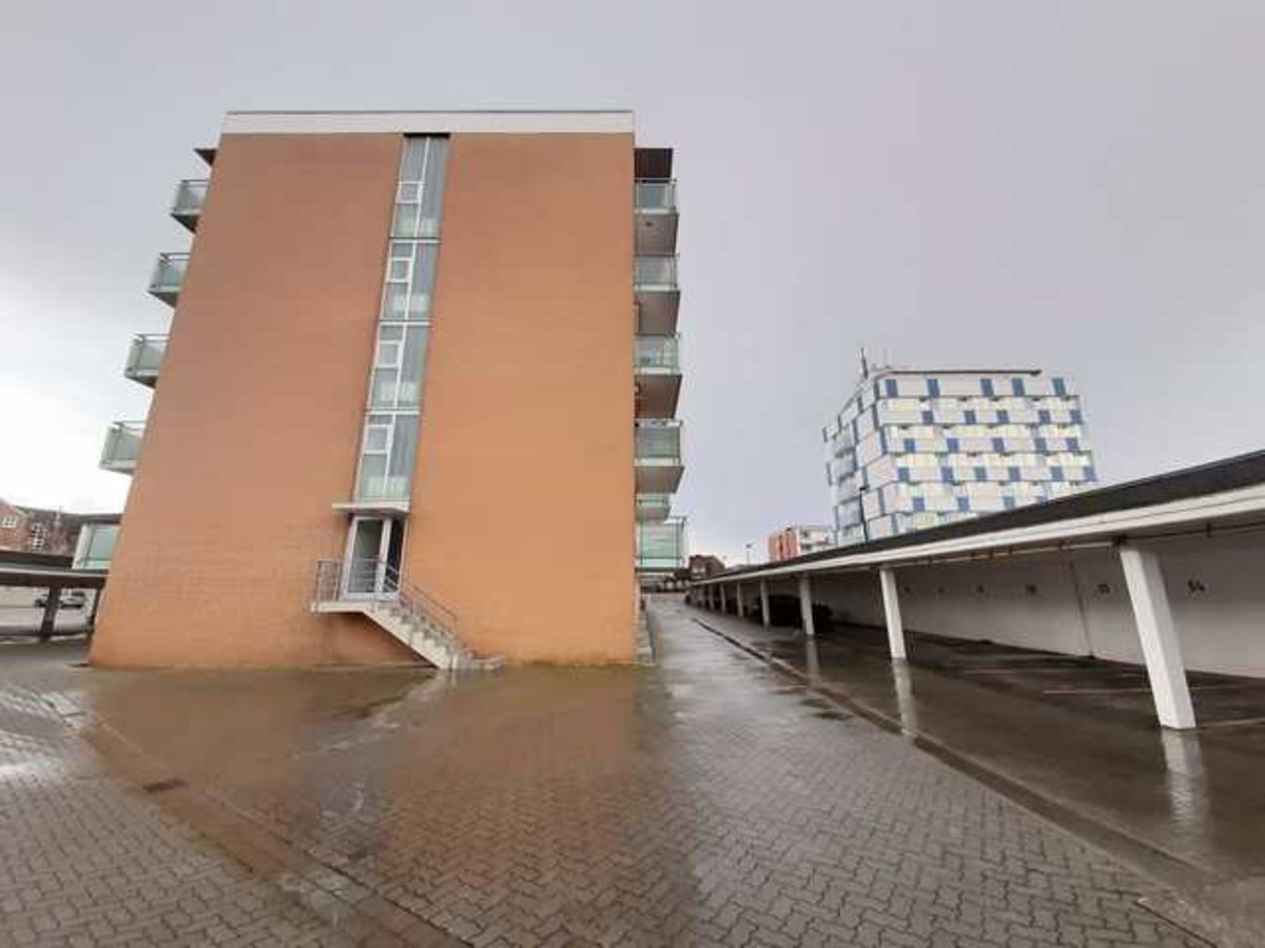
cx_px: 632
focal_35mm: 13
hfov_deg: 106.2
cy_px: 474
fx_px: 475
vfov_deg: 89.9
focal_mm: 1.42
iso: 64
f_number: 2.2
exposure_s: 1/100
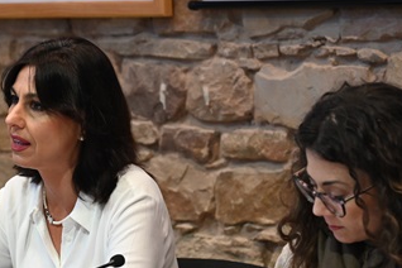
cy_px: 230
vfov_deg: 8.2
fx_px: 1854
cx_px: 85
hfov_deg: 12.3
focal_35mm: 166
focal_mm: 73
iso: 2500
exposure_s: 1/100
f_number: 4
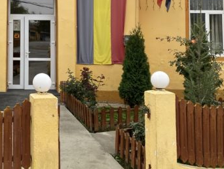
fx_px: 369
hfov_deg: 32.4
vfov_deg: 24.9
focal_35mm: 57
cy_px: 17
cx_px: 29
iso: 32
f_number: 1.8
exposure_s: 1/259
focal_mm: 4.25
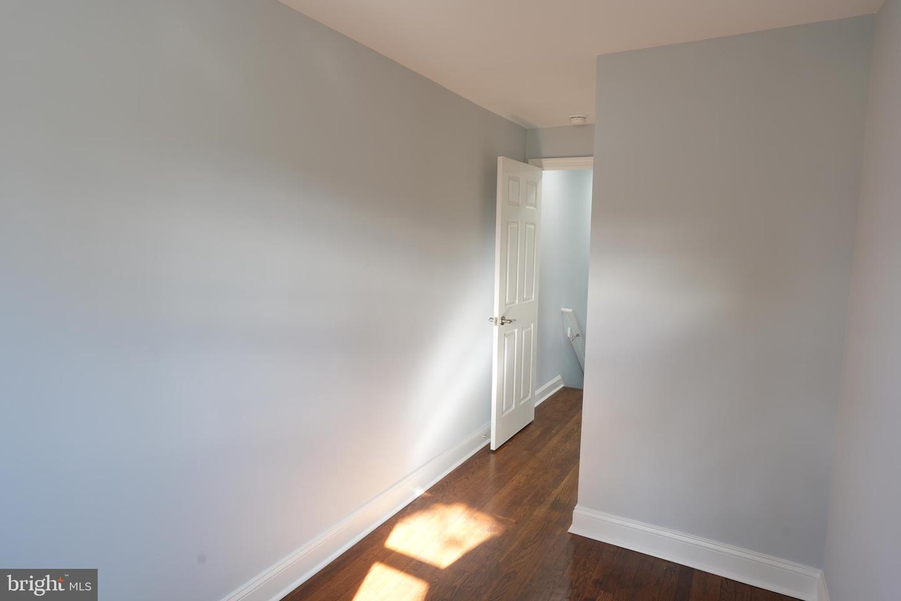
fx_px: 501
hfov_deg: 84.0
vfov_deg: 61.9
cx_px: 450
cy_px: 300
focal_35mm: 20
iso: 100
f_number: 8
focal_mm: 20
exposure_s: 1/3
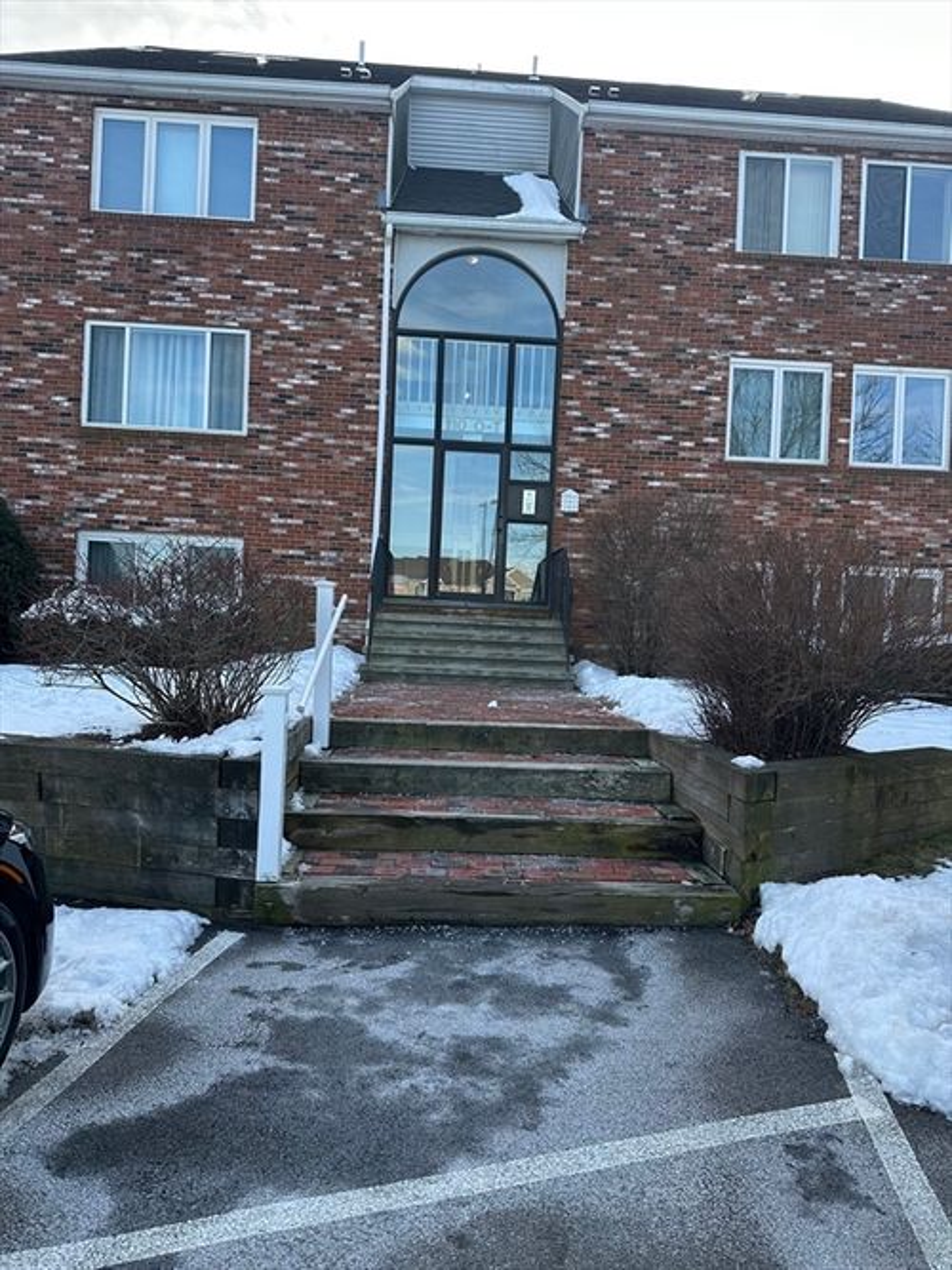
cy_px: 635
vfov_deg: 71.6
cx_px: 476
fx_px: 880
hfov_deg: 56.8
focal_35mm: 24
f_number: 1.78
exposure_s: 1/750
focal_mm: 6.86
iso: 80
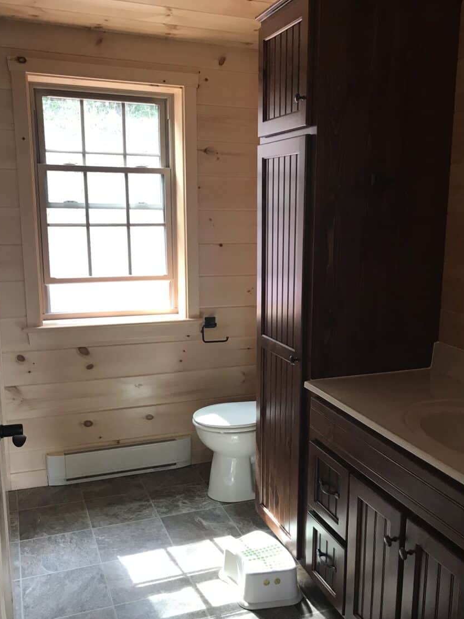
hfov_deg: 40.6
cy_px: 342
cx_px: 274
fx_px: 626
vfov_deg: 52.5
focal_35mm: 35
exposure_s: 1/24
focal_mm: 3.99
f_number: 1.8
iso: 40
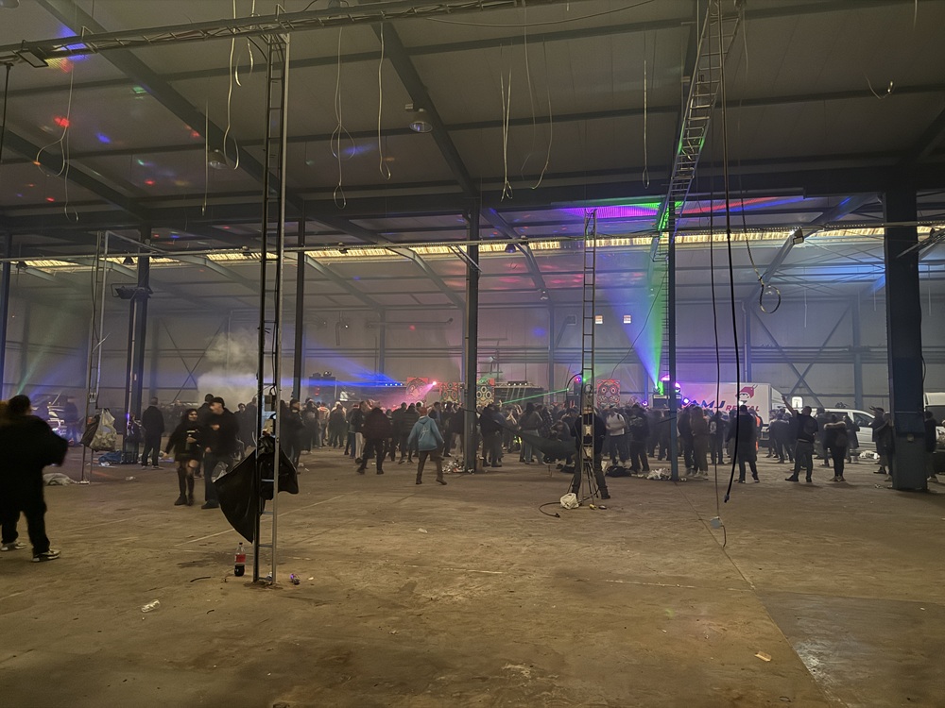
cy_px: 354
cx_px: 472
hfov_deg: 71.6
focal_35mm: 24
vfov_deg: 56.8
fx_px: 655
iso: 2000
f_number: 1.78
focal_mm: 6.76
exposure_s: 1/26
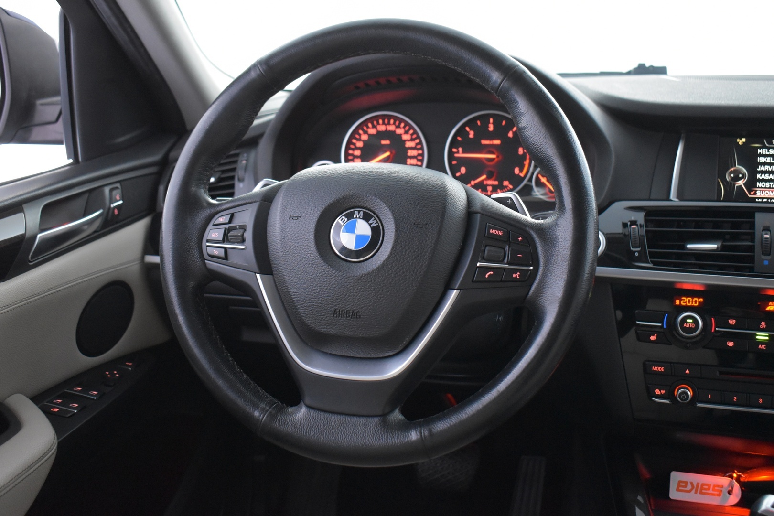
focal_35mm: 40
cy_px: 258
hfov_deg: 47.9
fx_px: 871
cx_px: 387
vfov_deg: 33.0
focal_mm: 27
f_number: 4
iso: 3200
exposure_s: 1/15
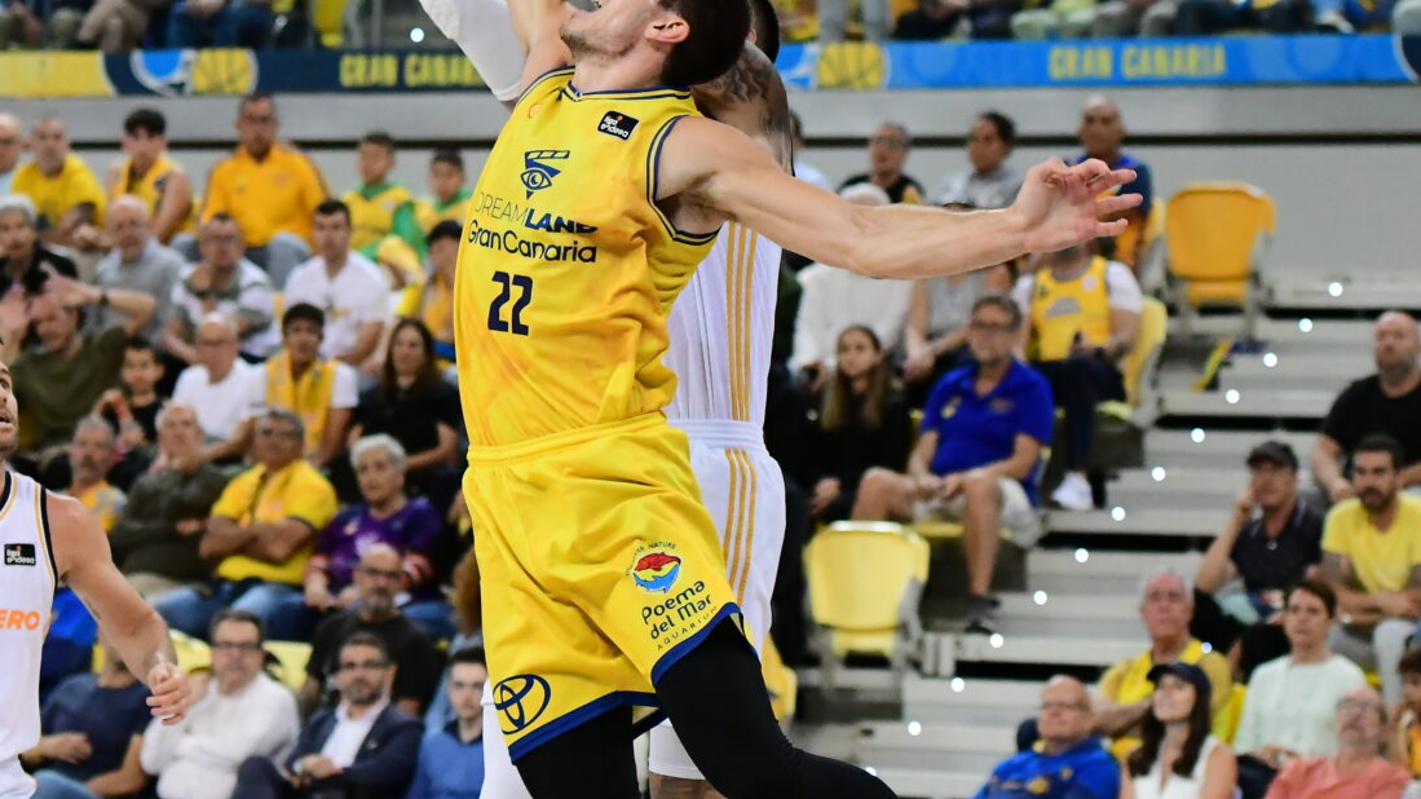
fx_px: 6895
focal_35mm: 183
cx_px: 705
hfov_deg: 11.8
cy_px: 214
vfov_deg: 6.6
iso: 6400
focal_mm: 75
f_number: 2.8
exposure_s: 1/1000
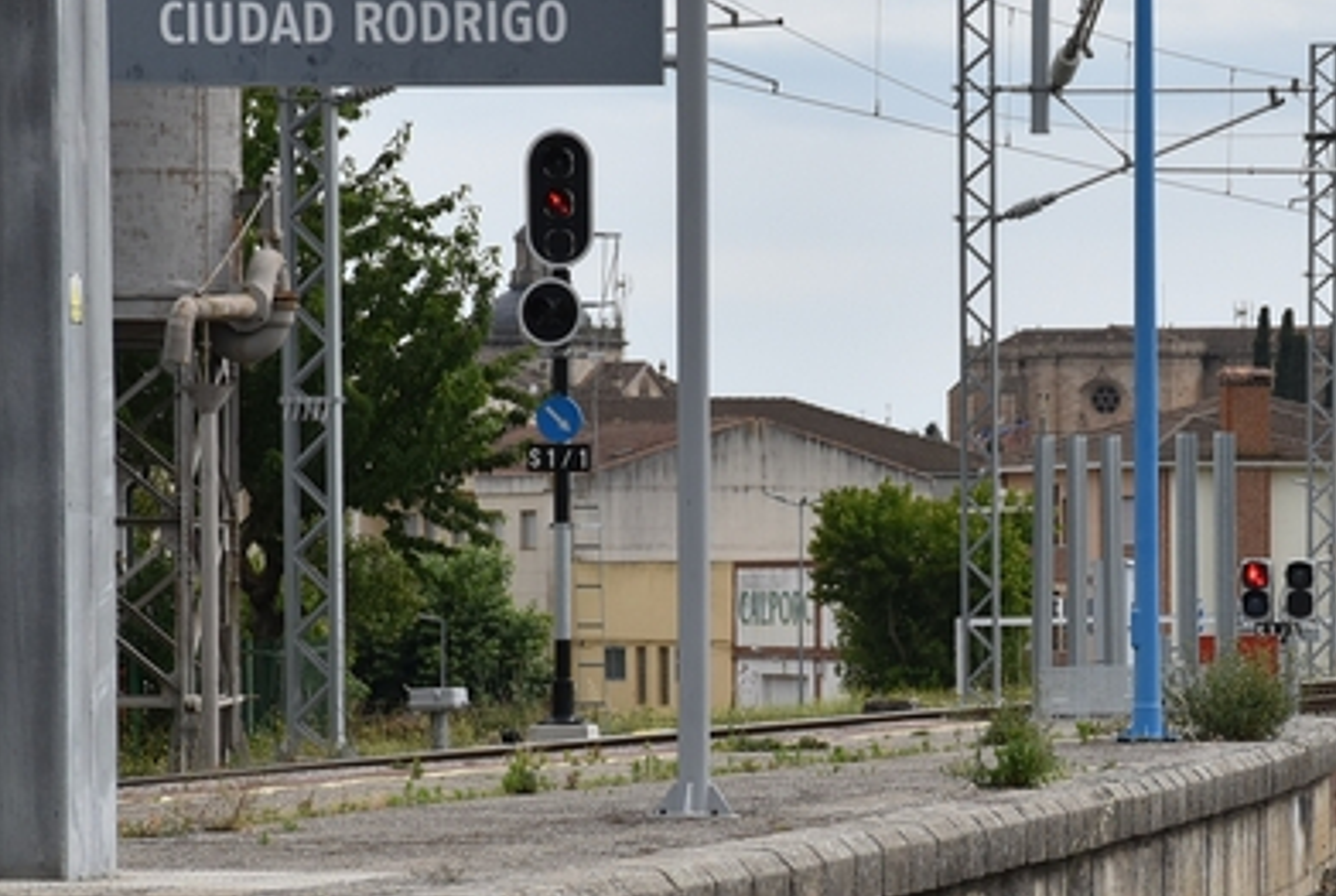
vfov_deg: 4.7
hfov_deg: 7.0
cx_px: 1035
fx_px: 10895
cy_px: 739
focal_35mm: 293
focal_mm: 85
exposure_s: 1/640
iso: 200
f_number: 6.3
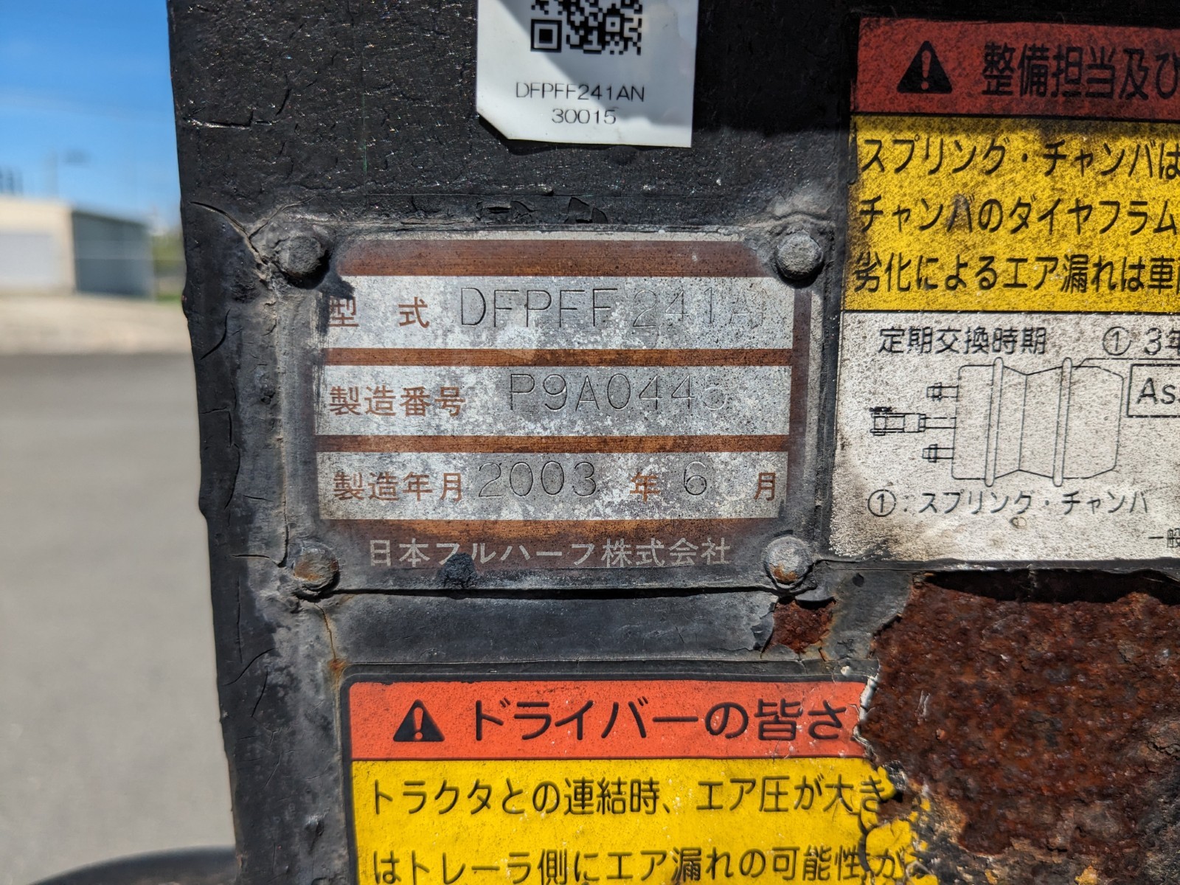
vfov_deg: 51.4
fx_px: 920
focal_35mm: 27
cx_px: 590
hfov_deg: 65.3
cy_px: 442
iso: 58
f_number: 1.73
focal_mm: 4.38
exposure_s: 1/3891
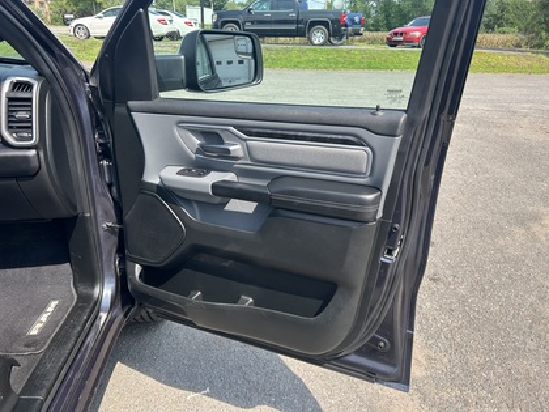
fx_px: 412
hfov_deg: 67.3
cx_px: 274
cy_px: 206
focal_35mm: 26
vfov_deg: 53.1
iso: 50
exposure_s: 1/965
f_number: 1.5
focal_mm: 5.7
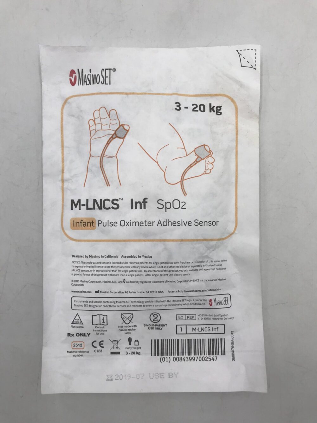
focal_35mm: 28
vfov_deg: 63.4
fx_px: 342
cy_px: 212
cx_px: 158
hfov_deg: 49.8
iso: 20
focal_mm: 3.99
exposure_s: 1/128
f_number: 1.8
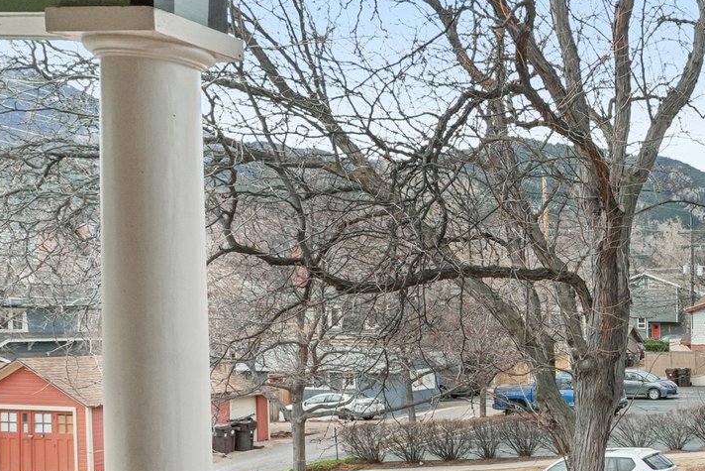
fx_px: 929
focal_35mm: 47
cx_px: 976
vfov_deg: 28.2
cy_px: 314
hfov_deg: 30.1
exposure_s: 1/125
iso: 100
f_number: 8
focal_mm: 11
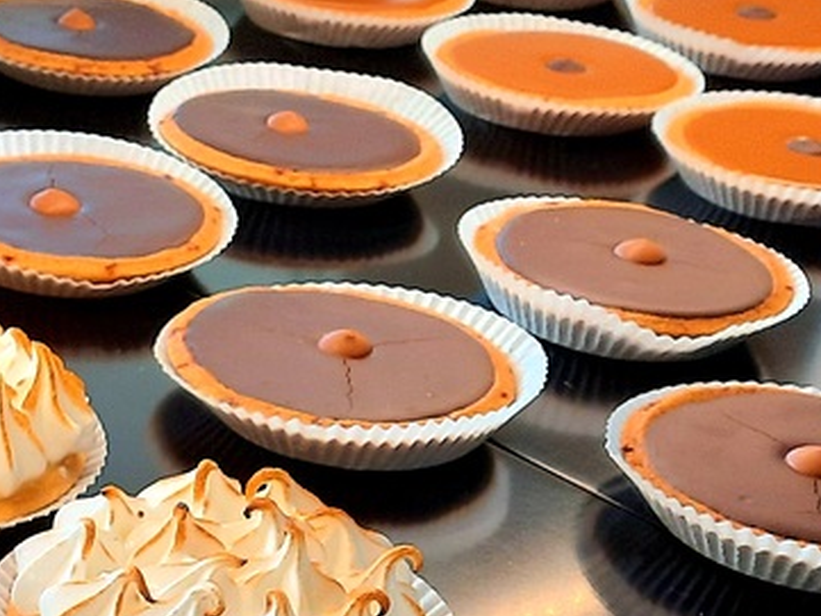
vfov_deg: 16.5
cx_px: -177
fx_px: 1969
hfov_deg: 21.7
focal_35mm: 83
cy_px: 857
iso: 40
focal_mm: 4.6
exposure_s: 1/100
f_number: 2
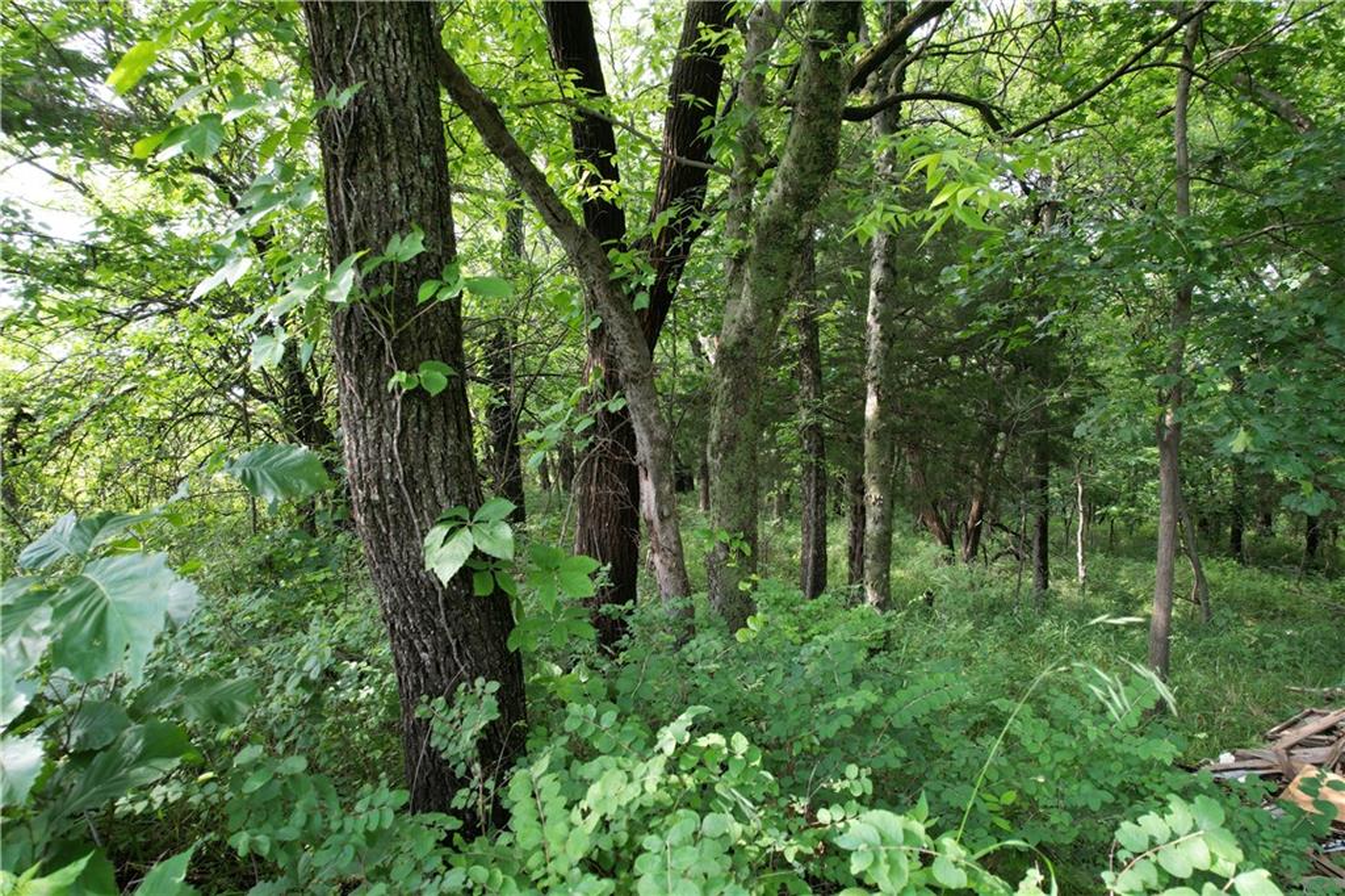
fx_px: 822
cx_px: 672
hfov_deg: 78.6
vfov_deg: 57.2
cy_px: 448
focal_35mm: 22
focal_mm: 8.38
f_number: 2.8
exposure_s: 1/80
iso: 100
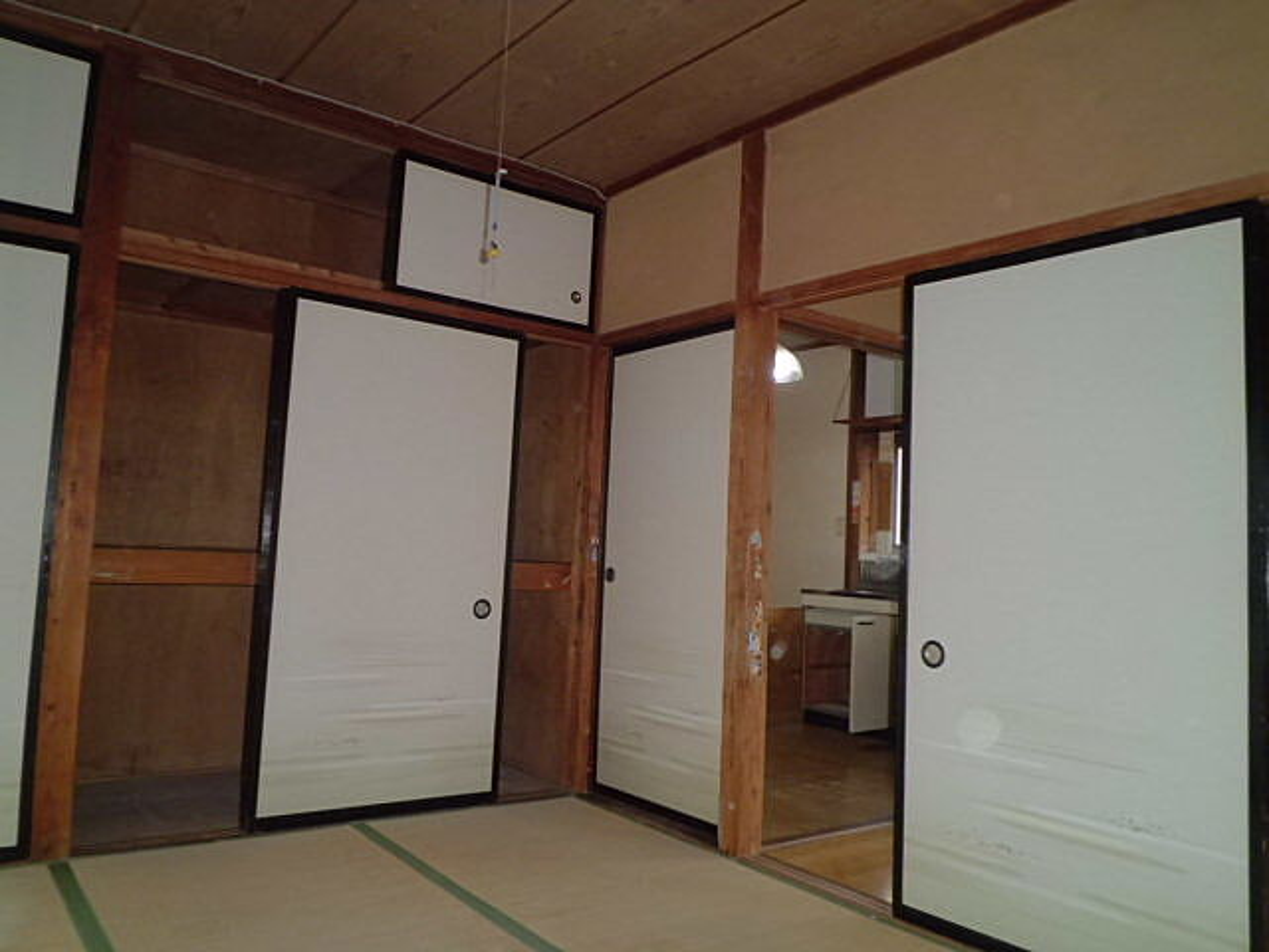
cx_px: 634
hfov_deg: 67.3
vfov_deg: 53.1
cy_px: 476
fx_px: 953
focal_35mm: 26
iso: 200
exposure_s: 1/100
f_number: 2.8
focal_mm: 4.7
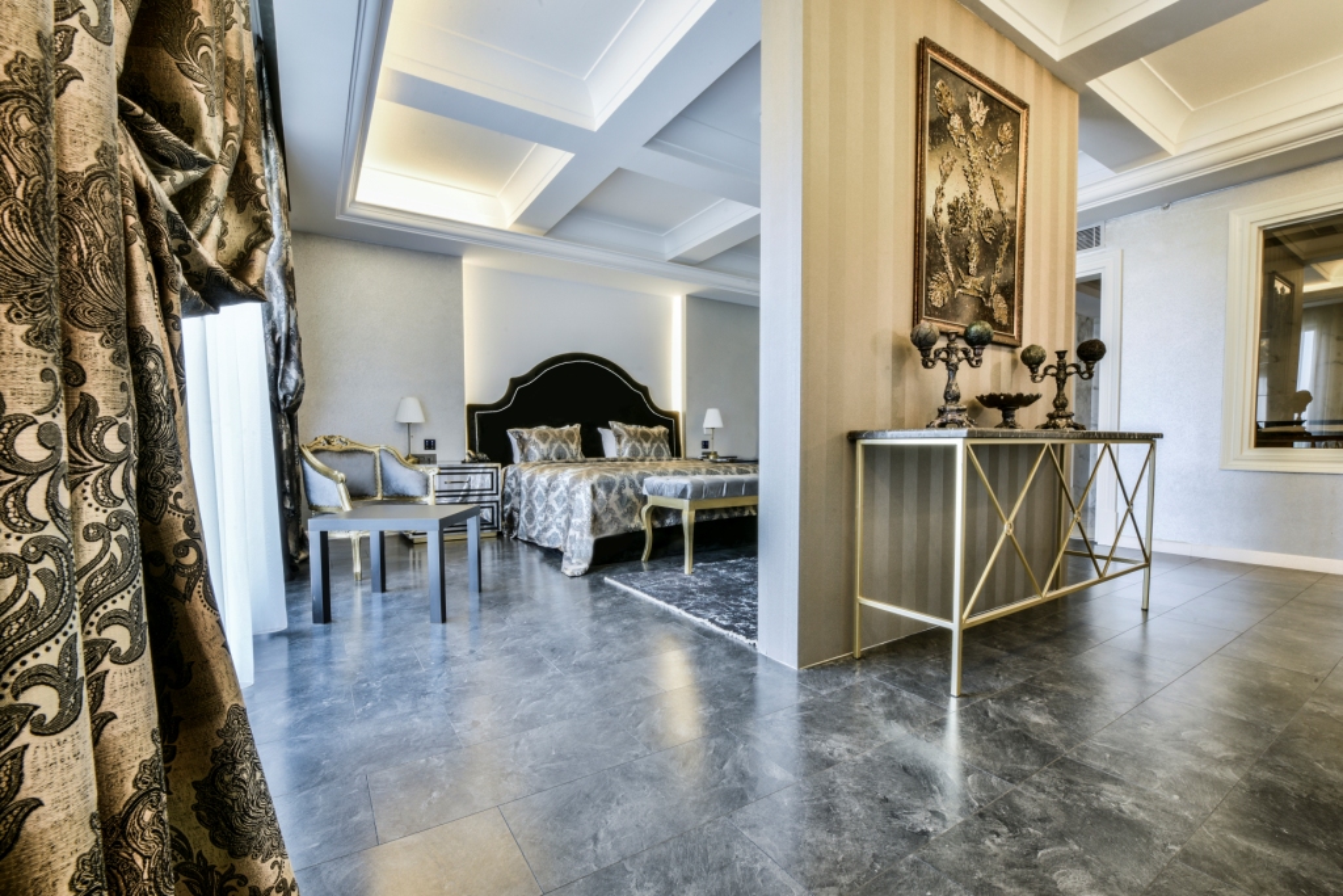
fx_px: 522
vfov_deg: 81.2
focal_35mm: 14
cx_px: 672
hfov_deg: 104.2
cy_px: 448
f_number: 22
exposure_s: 8
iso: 64
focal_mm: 14
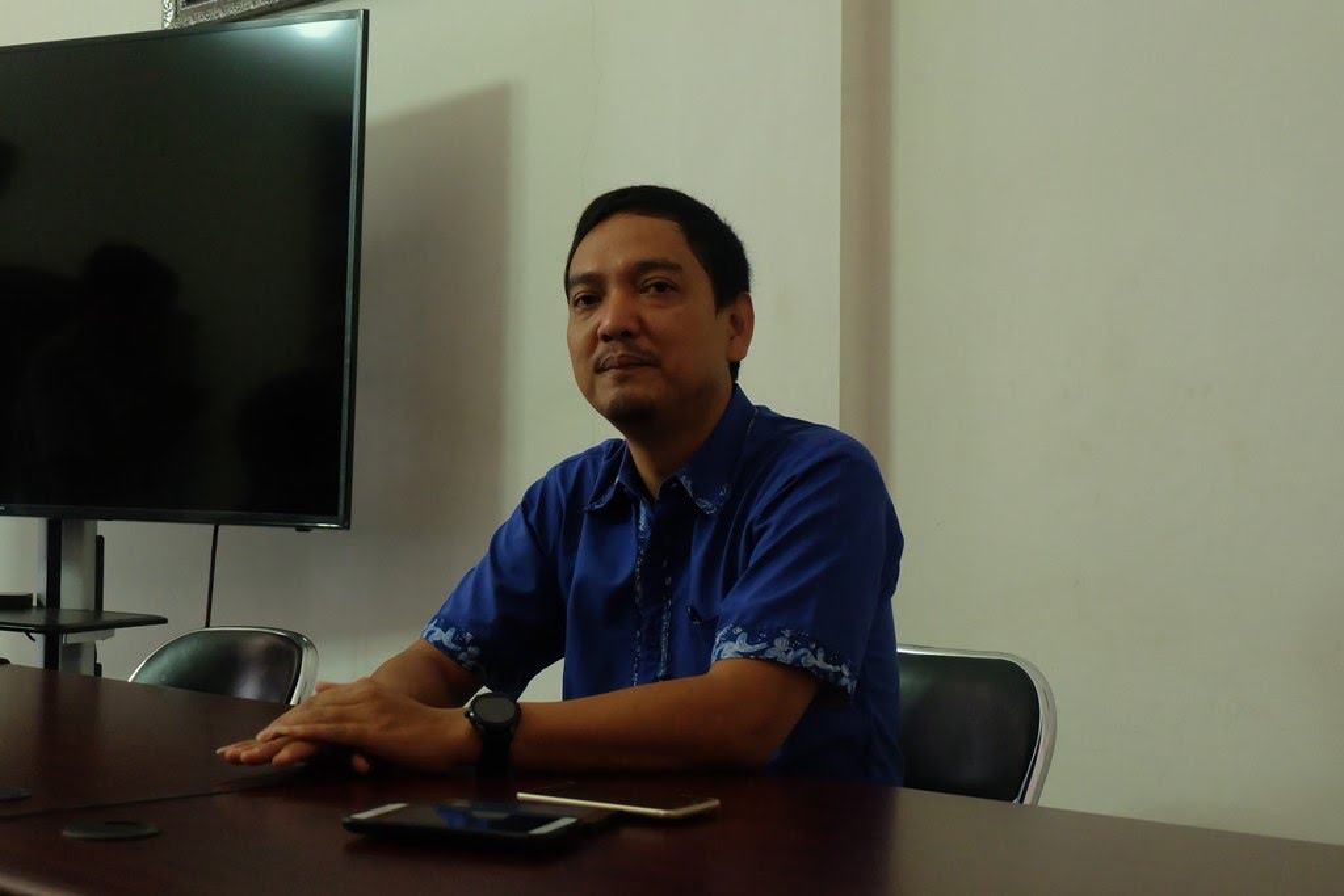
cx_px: 672
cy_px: 448
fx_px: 1829
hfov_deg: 40.3
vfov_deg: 27.5
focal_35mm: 49
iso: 4000
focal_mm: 32.5
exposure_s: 1/50
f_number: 5
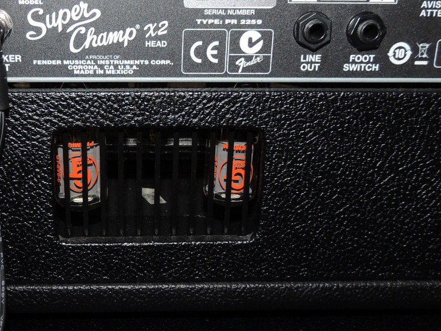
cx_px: 136
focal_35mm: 50
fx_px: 637
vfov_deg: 29.1
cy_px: 167
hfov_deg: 37.6
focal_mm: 4.3
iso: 200
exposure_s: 1/30
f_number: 3
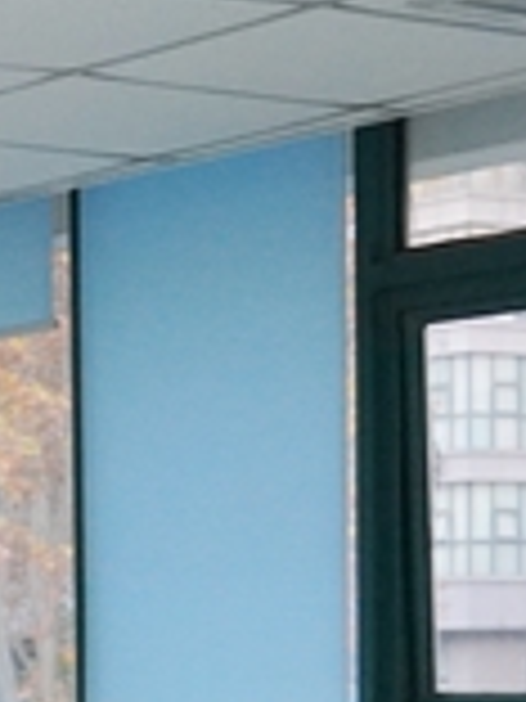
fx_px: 3302
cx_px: -157
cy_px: 952
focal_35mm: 163
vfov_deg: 11.7
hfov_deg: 9.0
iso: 2000
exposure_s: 1/160
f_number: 4
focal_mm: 22
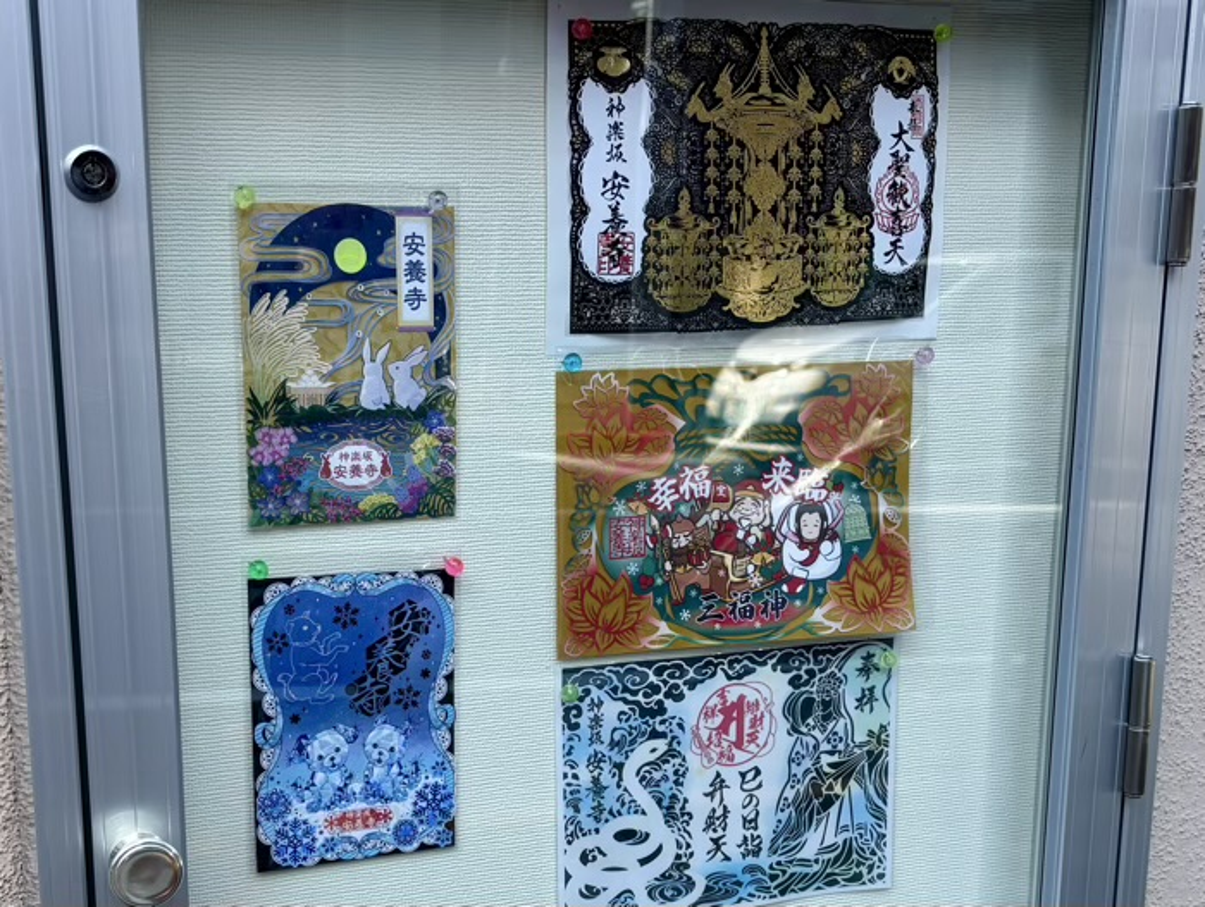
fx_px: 906
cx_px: 602
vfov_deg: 53.2
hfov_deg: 67.2
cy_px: 454
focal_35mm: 26
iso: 50
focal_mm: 5.96
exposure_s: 1/858
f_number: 1.6
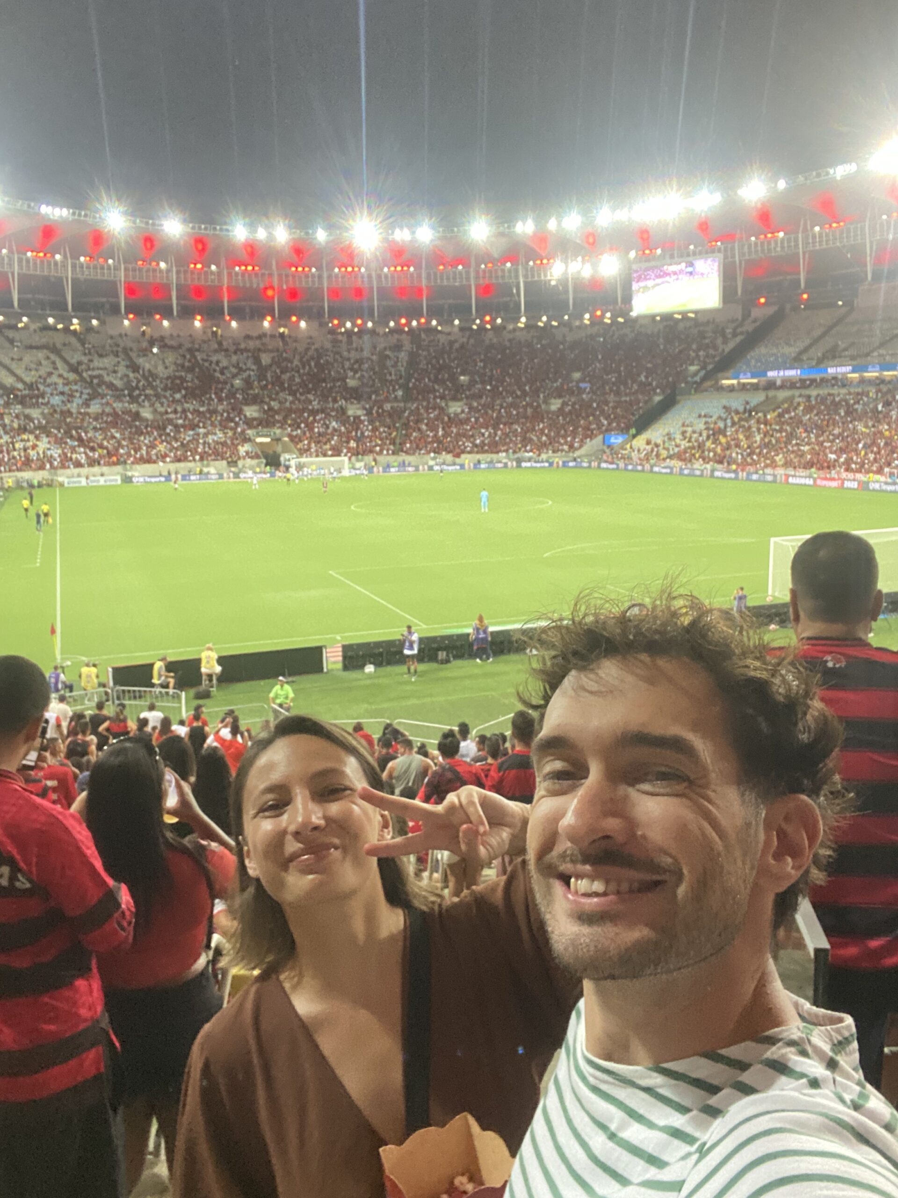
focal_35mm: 30
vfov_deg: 60.0
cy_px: 599
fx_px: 1038
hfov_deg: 46.8
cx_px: 449
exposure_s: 1/40
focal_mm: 2.71
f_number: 2.2
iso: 320
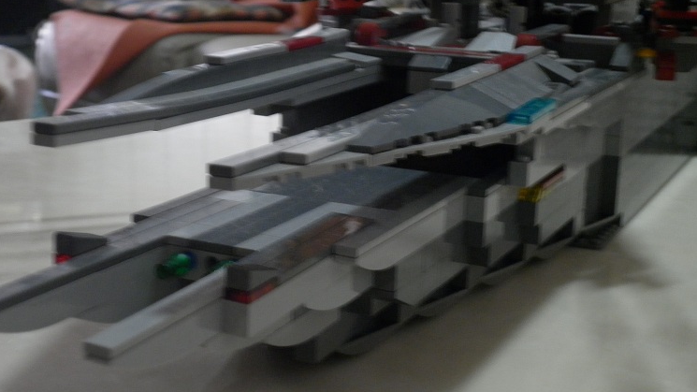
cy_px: 195
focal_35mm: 62
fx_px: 1146
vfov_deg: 19.4
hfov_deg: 33.8
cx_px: 356
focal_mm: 9.5
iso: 250
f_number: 4
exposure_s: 1/8
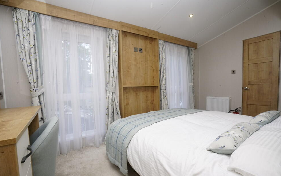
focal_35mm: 17
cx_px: 145
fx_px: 130
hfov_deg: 94.3
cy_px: 96
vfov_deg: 67.9
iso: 2000
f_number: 18
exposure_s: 1/60
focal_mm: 16
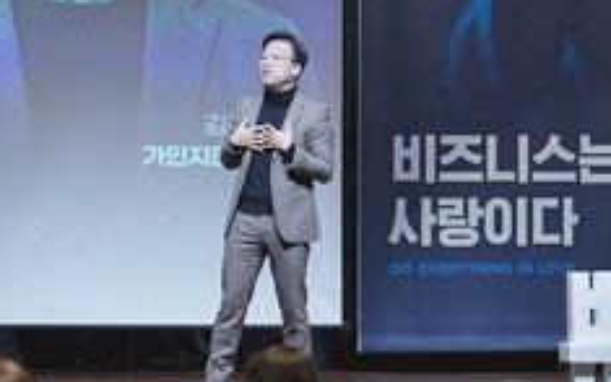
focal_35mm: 187
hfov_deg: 11.0
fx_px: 3115
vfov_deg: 7.0
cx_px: -122
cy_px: 60
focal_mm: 48
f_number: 4
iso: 2000
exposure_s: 1/125
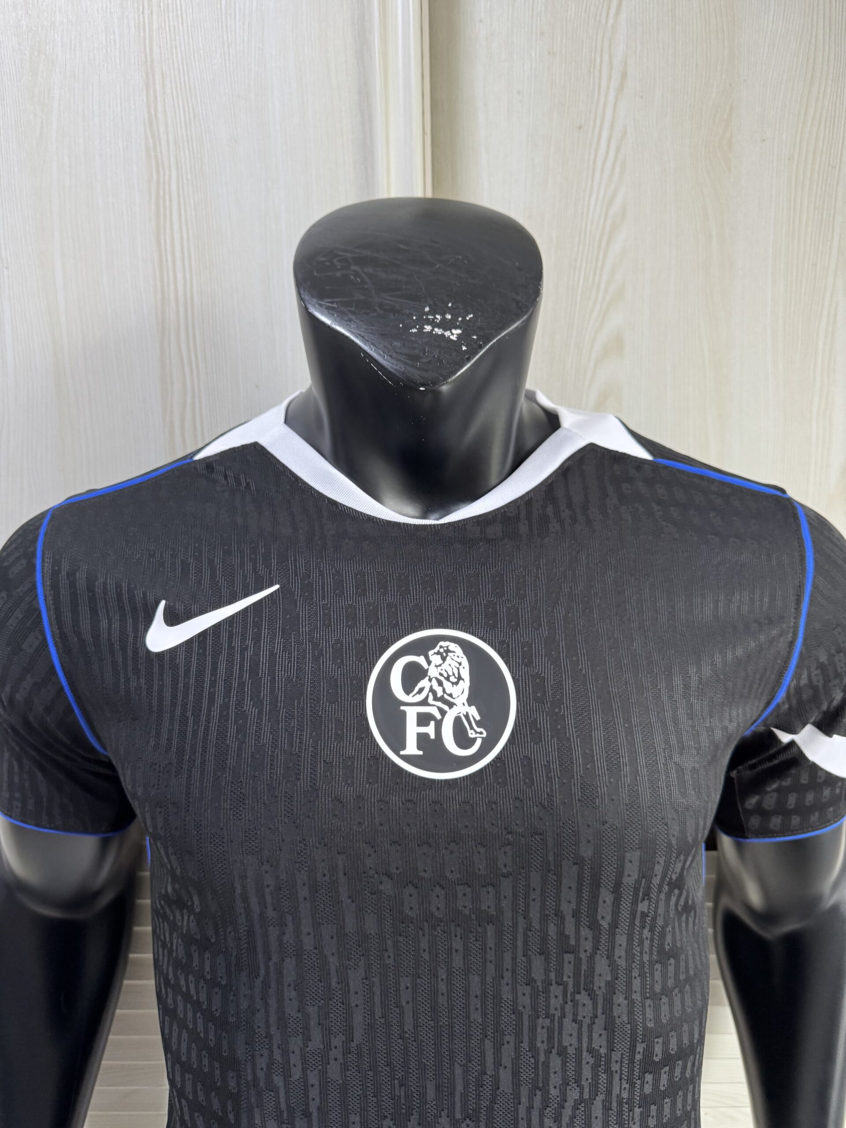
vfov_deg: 71.6
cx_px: 423
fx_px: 782
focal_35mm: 24
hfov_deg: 56.8
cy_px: 564
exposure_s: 1/66
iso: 200
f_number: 1.78
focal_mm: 6.76
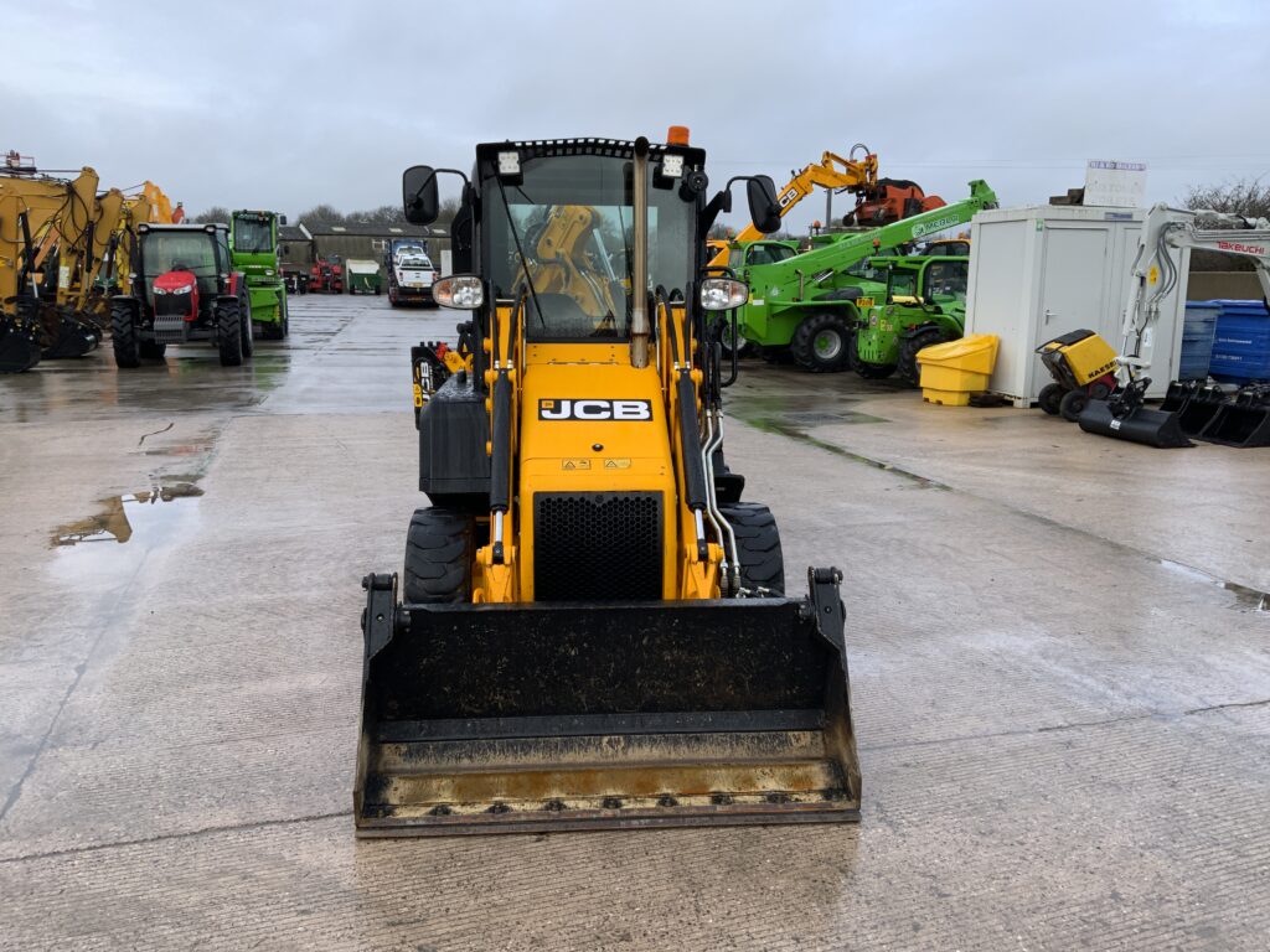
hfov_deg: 61.7
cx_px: 635
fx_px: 1064
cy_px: 476
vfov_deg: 48.2
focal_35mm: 29
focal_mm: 3
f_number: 1.8
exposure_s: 1/353
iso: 16
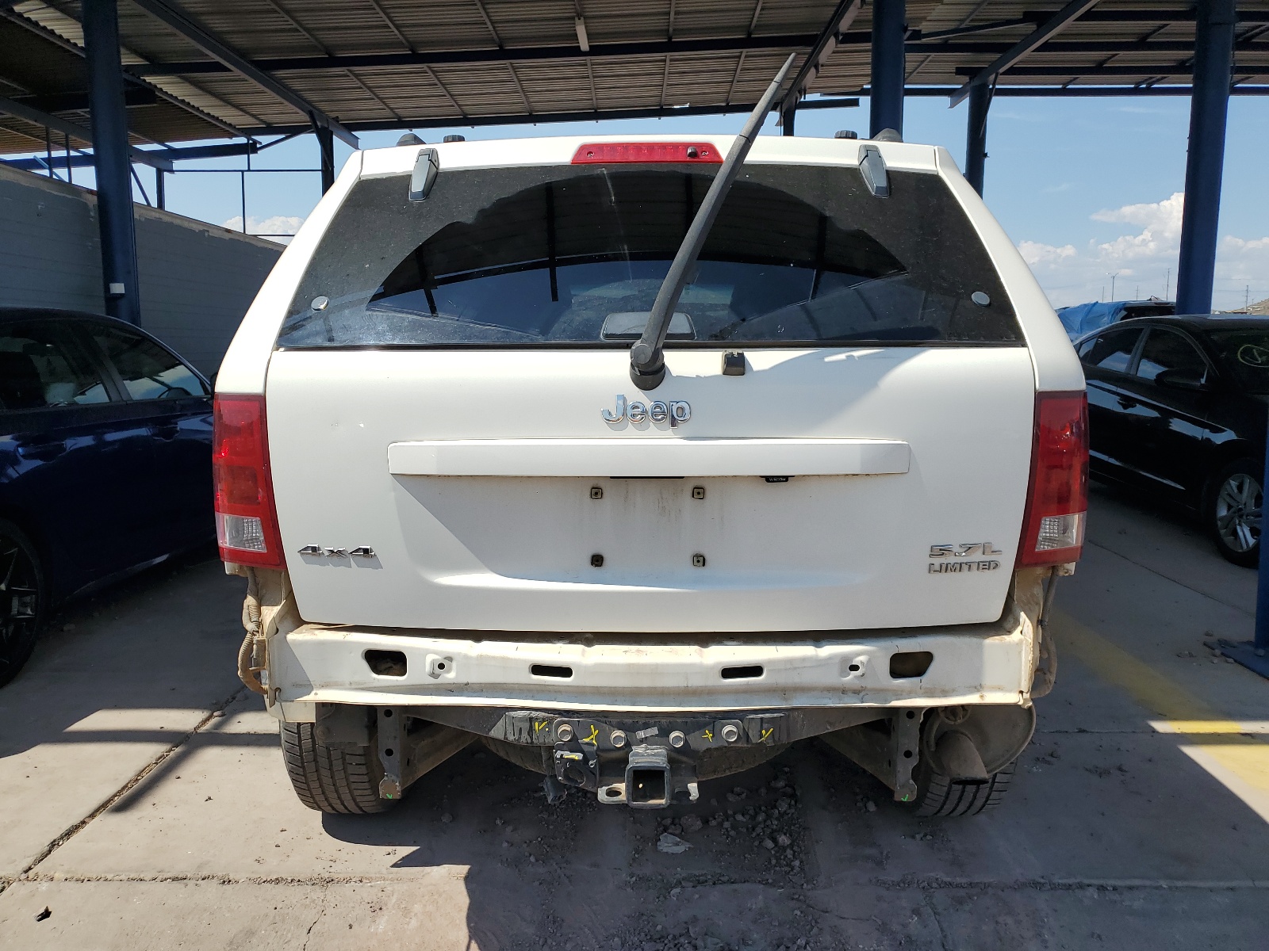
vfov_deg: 53.1
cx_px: 634
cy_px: 476
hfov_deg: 67.3
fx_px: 953
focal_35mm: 26
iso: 50
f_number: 1.5
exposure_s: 1/5000
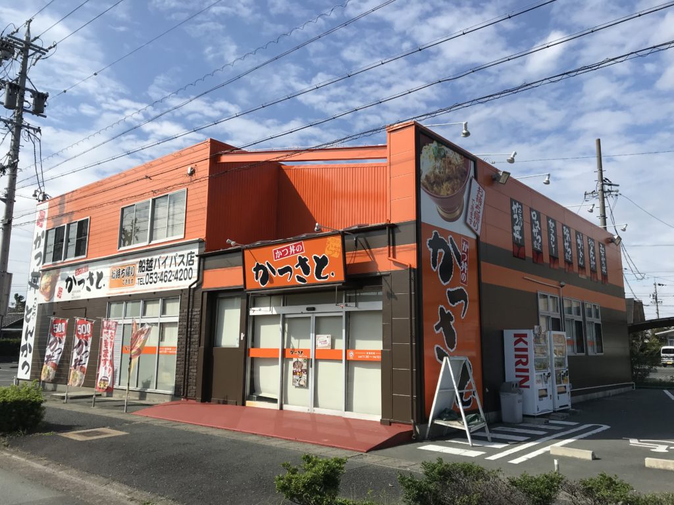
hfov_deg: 63.4
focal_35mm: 28
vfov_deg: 49.7
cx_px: 337
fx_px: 545
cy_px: 252
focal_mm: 3.99
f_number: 1.8
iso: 20
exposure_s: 1/3195
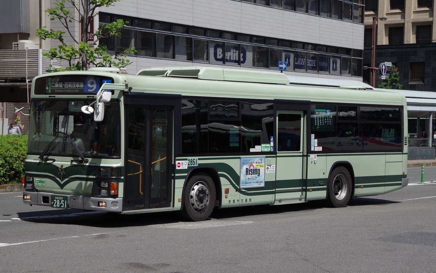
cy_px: 142
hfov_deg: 27.8
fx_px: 879
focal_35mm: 74
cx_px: 217
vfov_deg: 17.6
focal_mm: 48
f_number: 11
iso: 200
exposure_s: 1/320
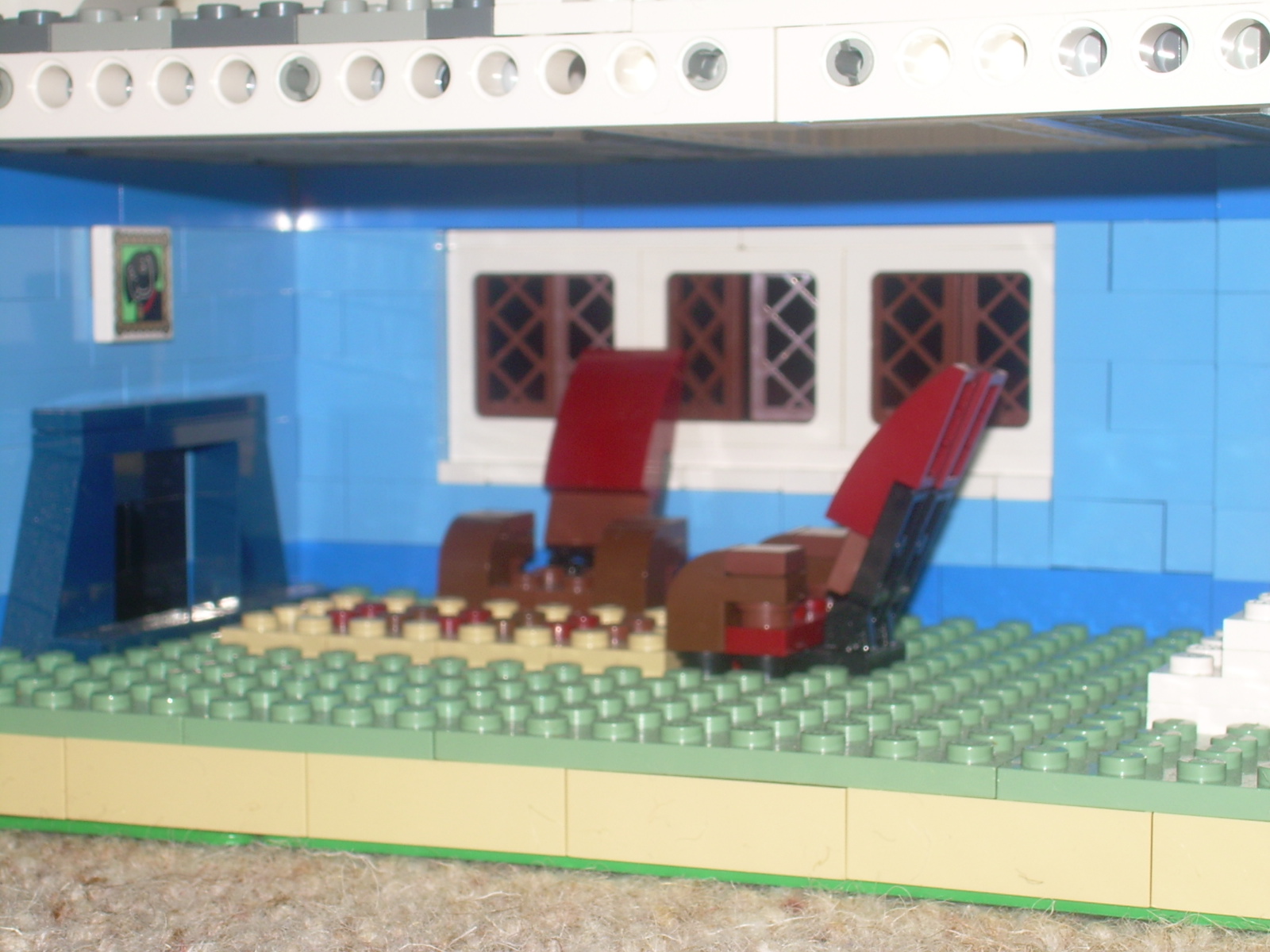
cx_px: 635
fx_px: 3155
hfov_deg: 22.8
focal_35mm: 86
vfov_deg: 17.2
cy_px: 476
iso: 50
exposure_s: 1/60
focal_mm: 14.6
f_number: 6.8
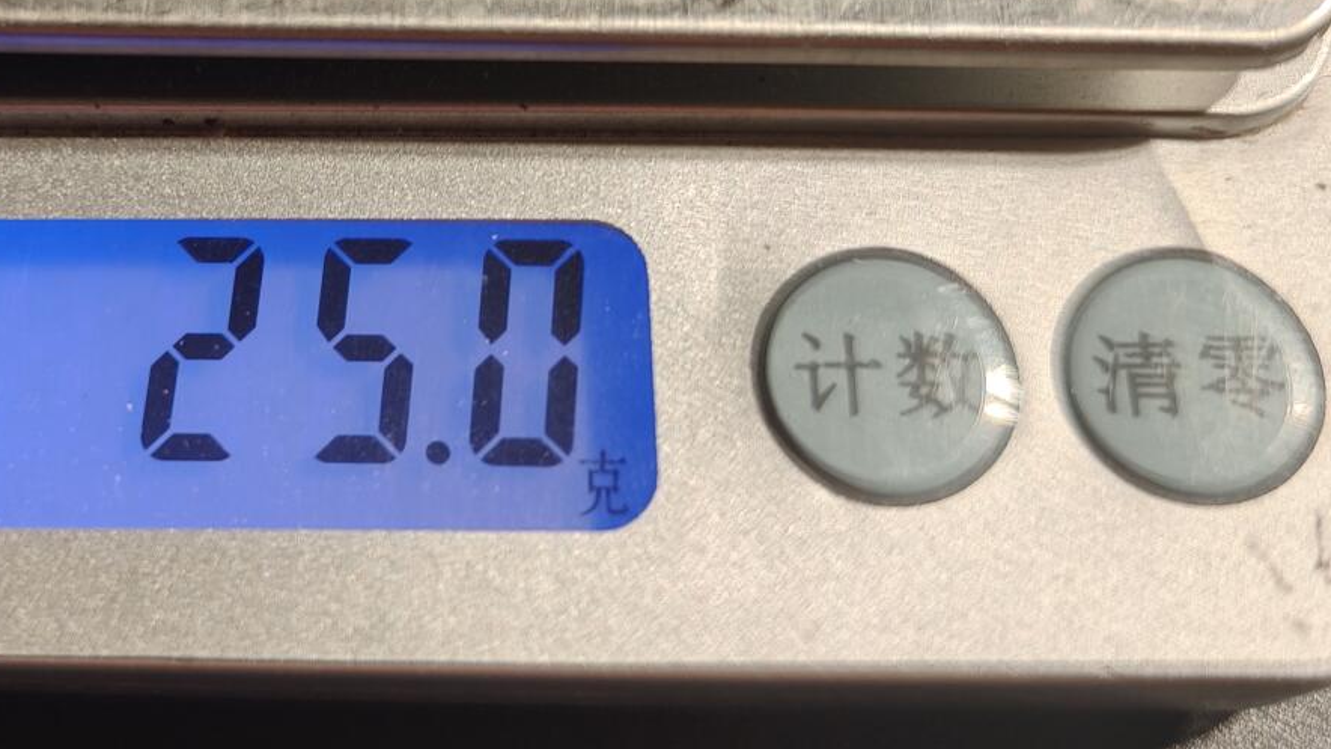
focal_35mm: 51
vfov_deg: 23.1
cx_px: 324
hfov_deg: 39.4
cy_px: 130
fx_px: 1800
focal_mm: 6.06
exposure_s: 1/200
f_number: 1.6
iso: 160
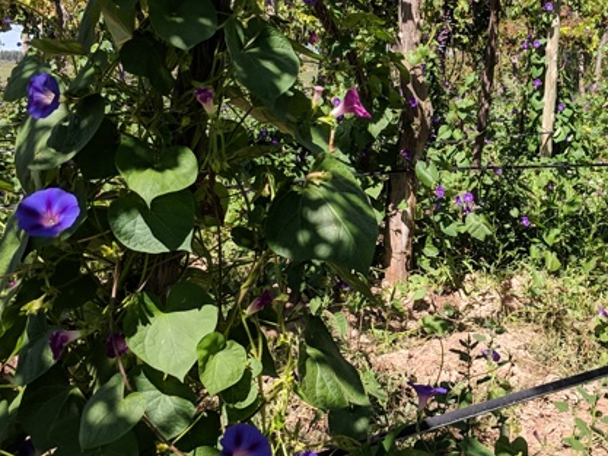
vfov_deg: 26.5
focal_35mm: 55
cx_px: 465
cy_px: 162
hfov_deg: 34.1
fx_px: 966
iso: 50
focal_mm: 4.44
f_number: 1.8
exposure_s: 1/2128
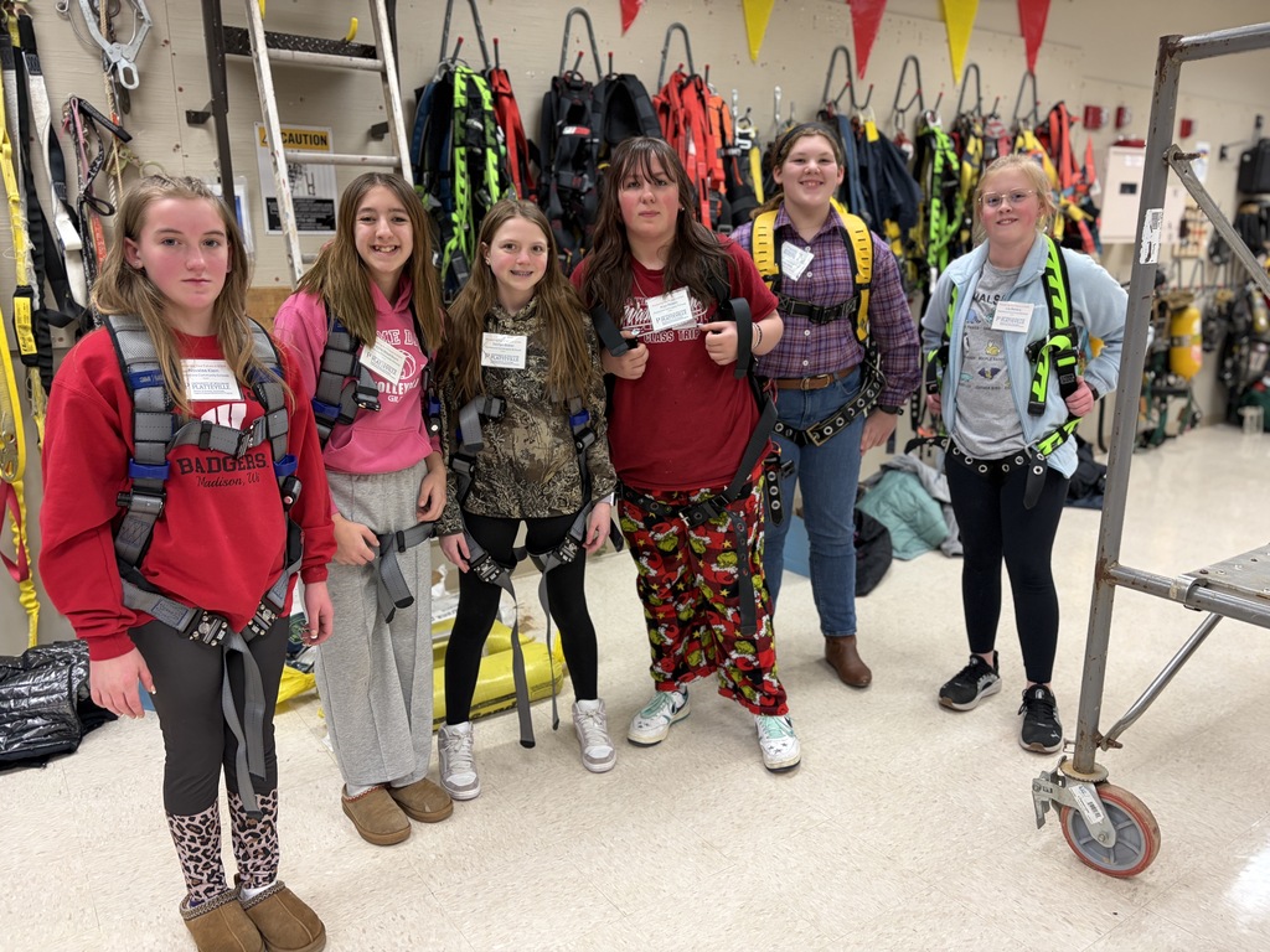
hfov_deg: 67.3
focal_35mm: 26
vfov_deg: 53.1
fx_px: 954
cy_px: 476
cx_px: 635
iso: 160
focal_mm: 5.96
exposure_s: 1/60
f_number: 1.6
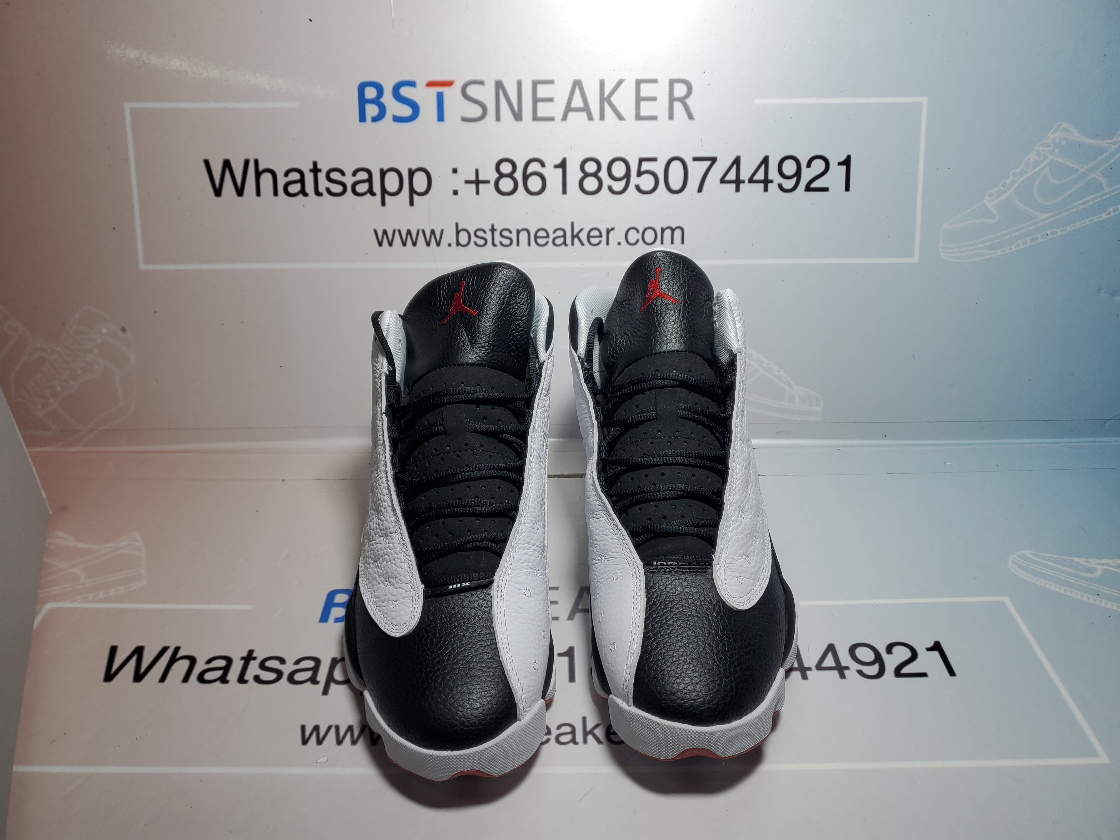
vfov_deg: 53.1
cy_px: 420
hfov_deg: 67.3
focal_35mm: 26
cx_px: 560
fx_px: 841
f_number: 1.5
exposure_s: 1/732
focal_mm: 4.3
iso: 50
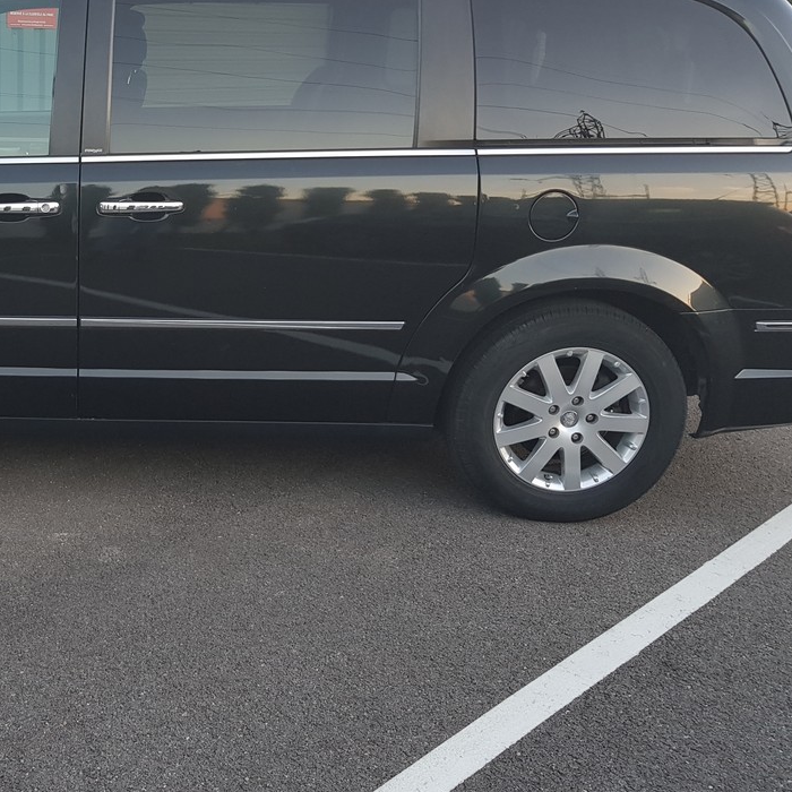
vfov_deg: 39.9
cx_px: 121
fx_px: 1087
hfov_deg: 38.0
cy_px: 324
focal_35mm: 42
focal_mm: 4.2
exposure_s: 1/100
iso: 64
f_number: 1.7
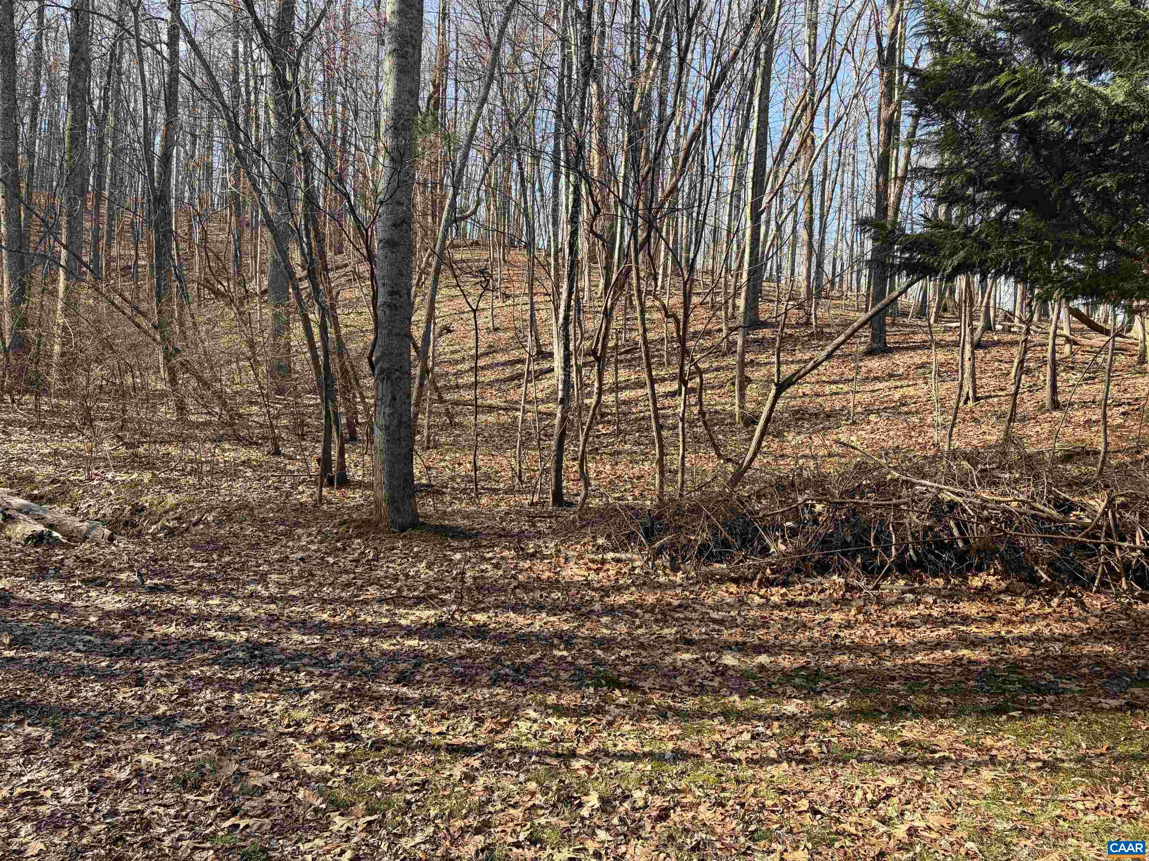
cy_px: 430
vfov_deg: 53.1
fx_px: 863
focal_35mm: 26
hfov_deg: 67.3
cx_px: 574
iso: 50
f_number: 1.6
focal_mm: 5.96
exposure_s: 1/561
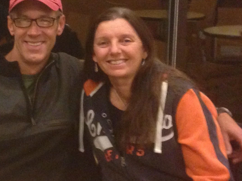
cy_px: 55
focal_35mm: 102
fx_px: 713
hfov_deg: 18.2
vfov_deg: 14.5
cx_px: -58
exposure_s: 1/15
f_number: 2.4
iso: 400
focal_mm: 4.12
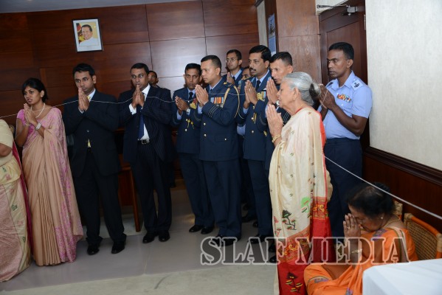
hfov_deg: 53.1
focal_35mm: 36
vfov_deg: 36.9
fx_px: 442
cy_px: 148
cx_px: 221
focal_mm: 36
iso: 800
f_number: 5
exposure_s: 1/125
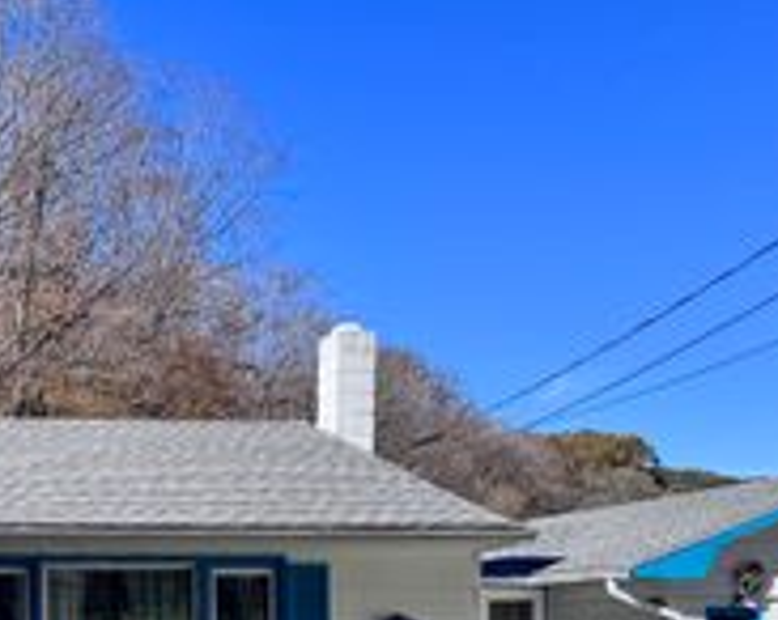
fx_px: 1472
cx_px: 0
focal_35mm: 64
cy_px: 652
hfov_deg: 27.9
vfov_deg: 22.7
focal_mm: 6.76
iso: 80
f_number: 1.78
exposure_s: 1/2174
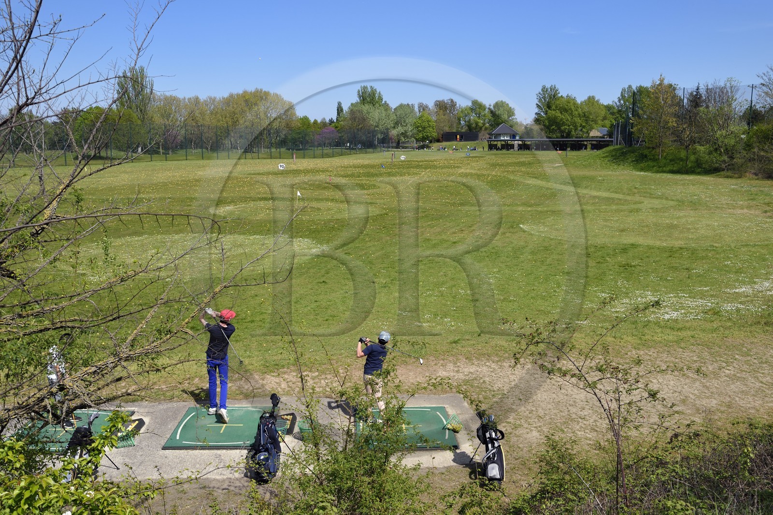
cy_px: 258
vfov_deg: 41.1
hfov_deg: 58.7
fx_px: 687
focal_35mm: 32
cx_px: 386
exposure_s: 1/320
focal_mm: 32
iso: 200
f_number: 10
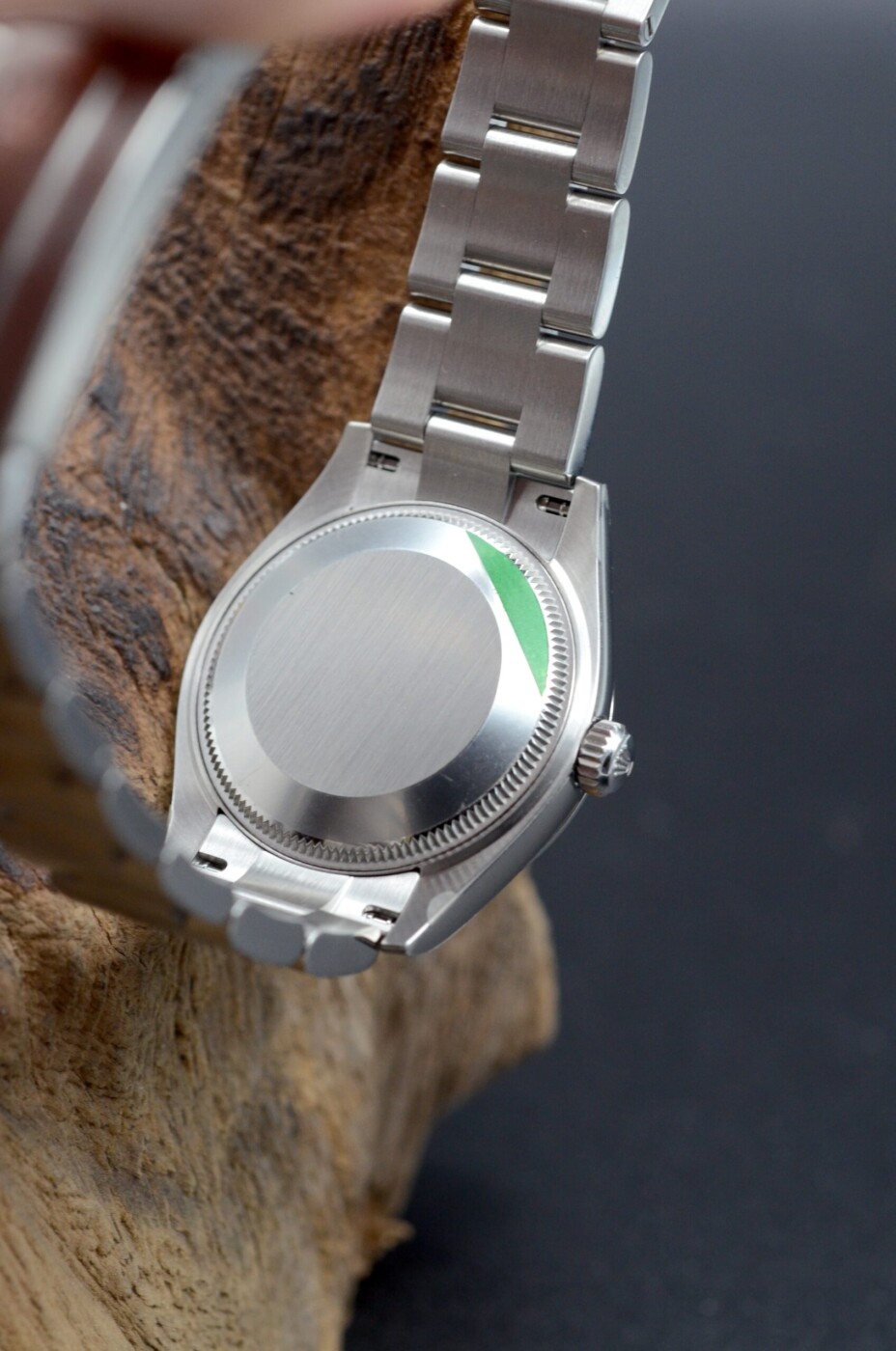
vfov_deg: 22.7
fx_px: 3373
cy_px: 676
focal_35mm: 90
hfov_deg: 15.1
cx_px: 448
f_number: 7.1
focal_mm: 60
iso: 1250
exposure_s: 1/160
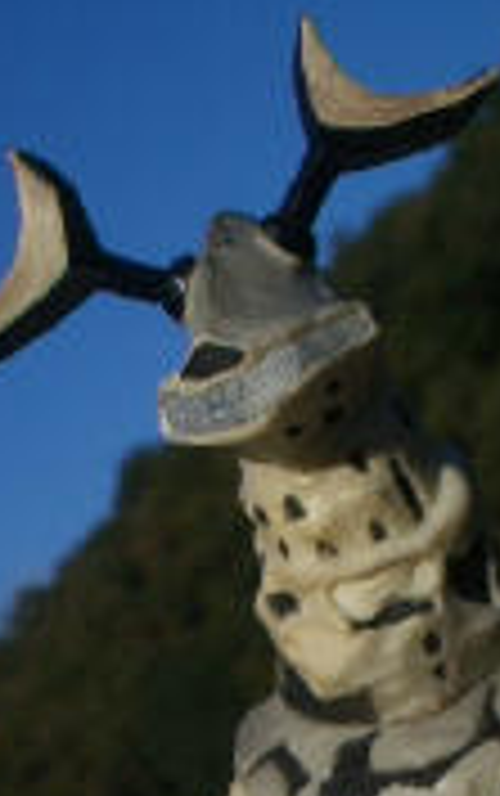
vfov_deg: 21.7
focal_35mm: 94
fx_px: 2044
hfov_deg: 13.9
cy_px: 675
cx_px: 194
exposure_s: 1/1250
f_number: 4.3
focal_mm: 5.8
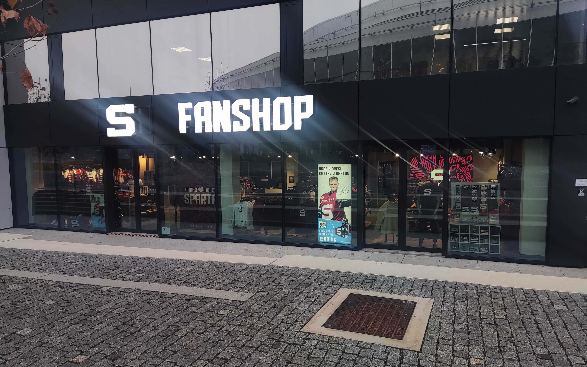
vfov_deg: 46.0
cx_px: 289
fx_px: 432
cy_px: 190
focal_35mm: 27
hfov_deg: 68.4
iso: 74
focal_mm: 4.71
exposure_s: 1/100
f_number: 1.79
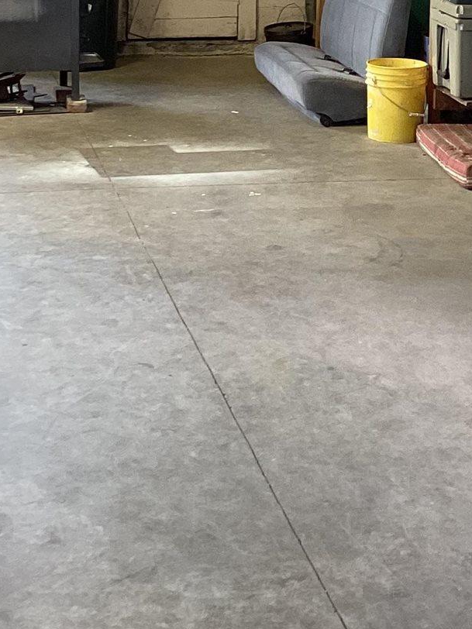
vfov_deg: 21.0
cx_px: 257
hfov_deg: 16.8
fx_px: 1600
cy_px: -88
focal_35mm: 88
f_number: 2.4
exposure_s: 1/60
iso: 80
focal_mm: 3.3
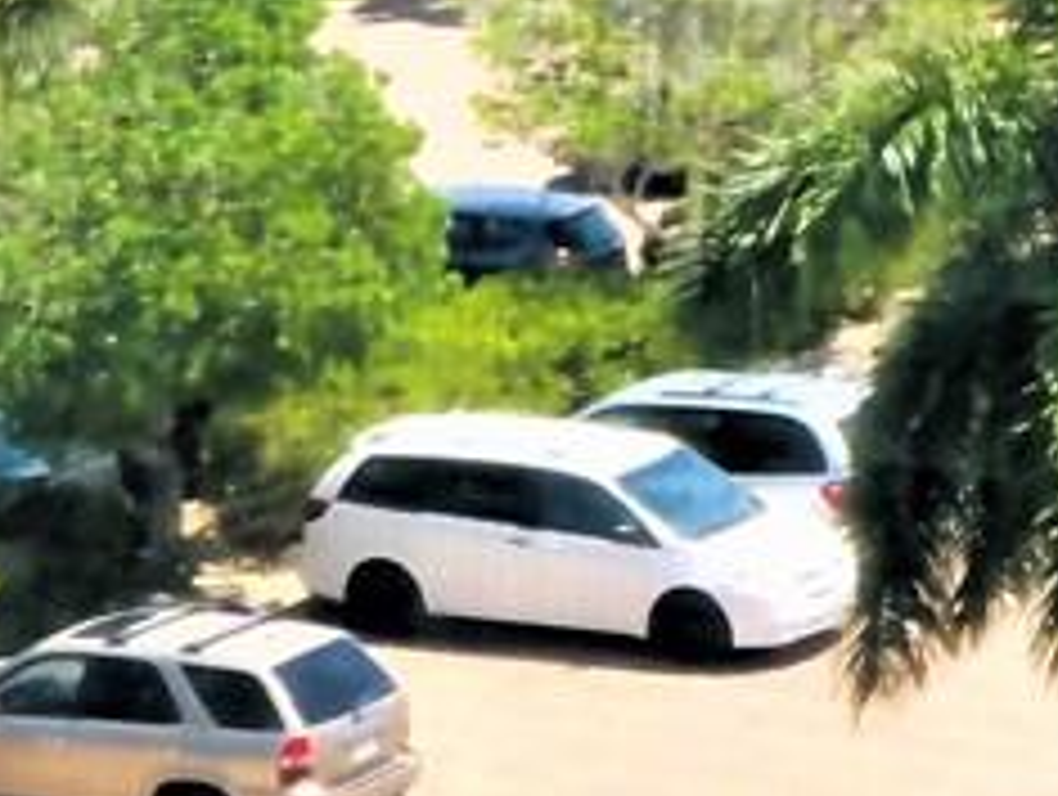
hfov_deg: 7.9
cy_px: -450
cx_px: 1346
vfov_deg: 5.9
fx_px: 7591
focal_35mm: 248
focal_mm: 6.6
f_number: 2.8
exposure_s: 1/615
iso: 20
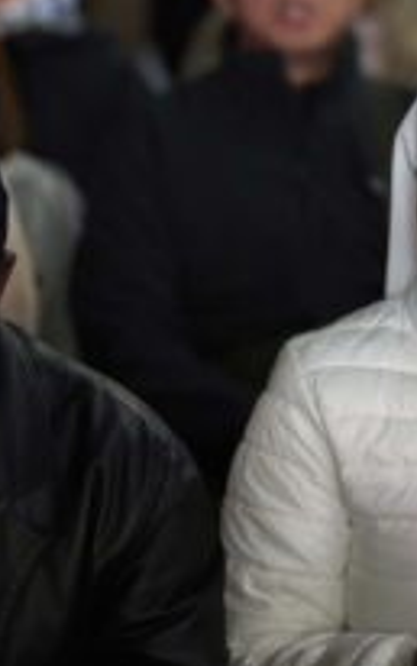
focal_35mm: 158
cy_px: 112
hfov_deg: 8.2
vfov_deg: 13.2
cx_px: 482
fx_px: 2869
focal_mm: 50
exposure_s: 1/250
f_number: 1.2
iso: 1600
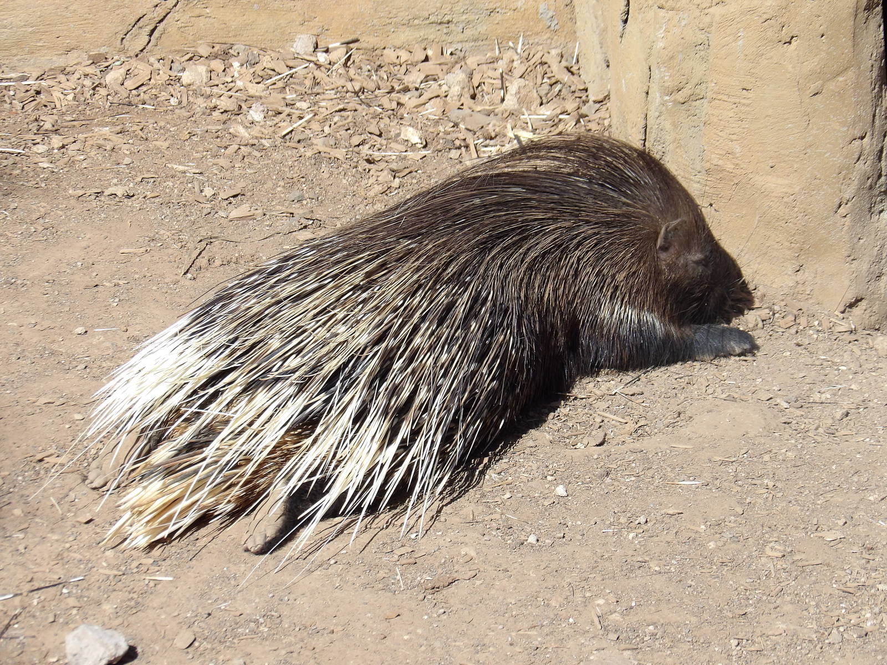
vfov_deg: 7.5
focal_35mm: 198
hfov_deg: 10.0
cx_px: 444
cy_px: 332
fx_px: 5074
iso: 100
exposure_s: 1/600
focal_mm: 35.6
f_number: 4.5
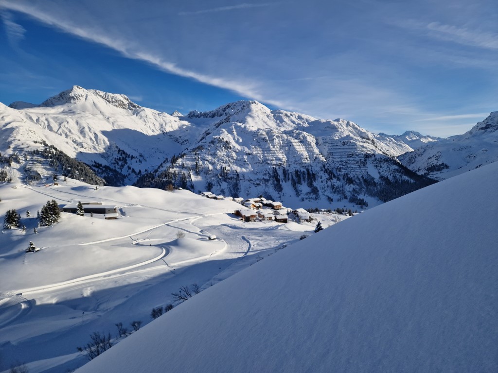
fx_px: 331
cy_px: 186
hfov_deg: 73.9
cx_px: 249
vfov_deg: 58.9
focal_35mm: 23
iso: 50
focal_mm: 5.4
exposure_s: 1/3104
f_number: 1.8
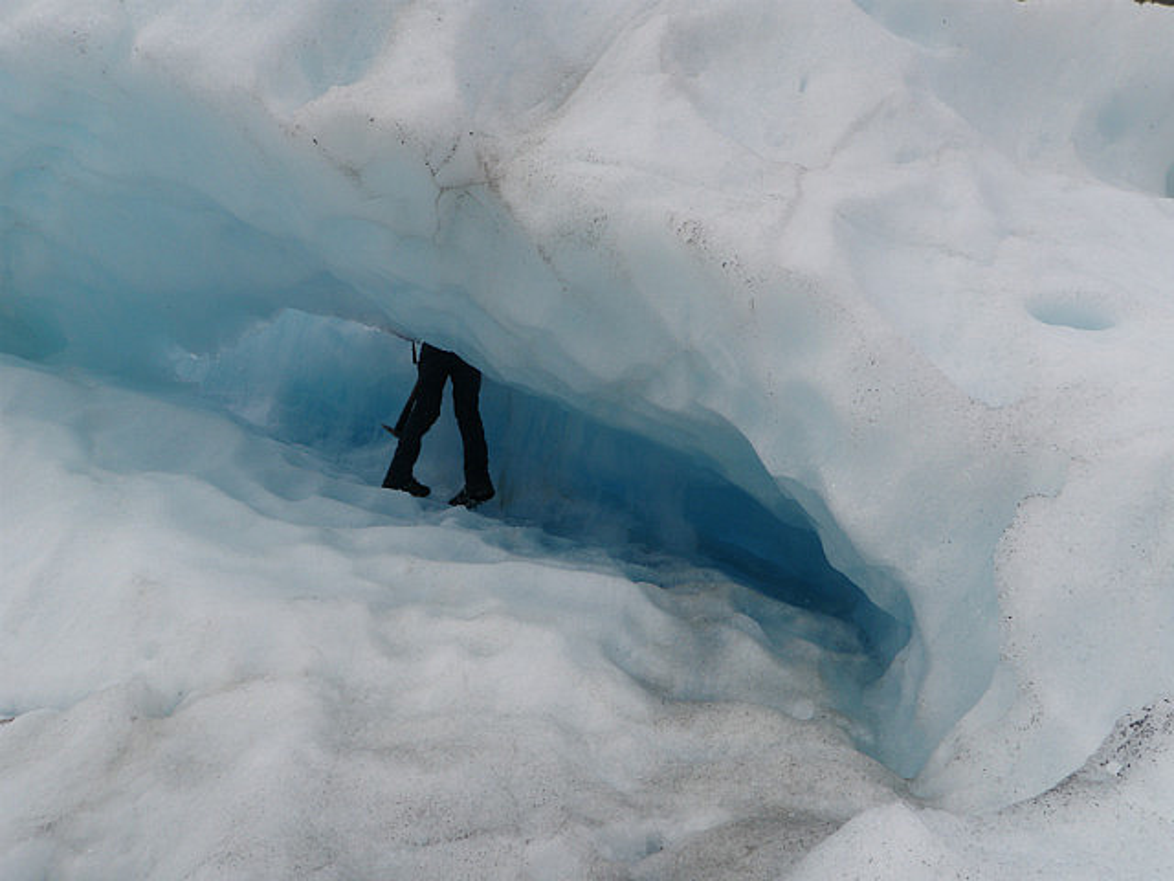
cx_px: 587
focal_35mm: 28
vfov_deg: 49.7
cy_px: 440
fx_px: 950
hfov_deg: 63.4
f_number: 5
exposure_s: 1/125
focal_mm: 5
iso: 50
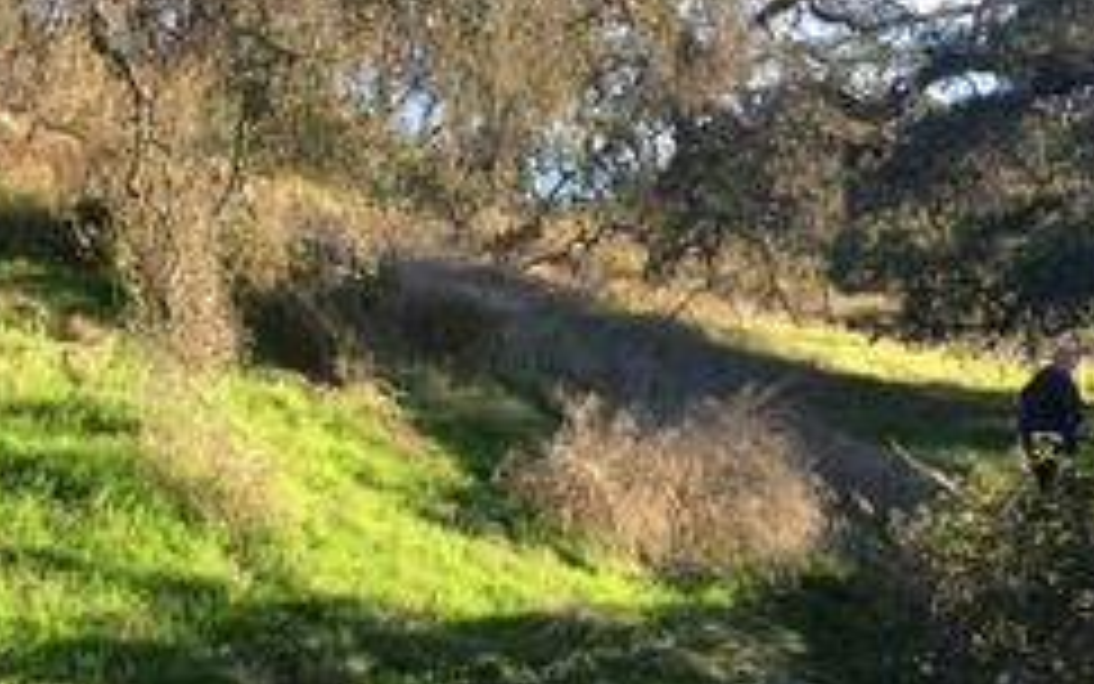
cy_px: 443
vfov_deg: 22.7
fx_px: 1700
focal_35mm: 57
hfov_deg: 34.2
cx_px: 162
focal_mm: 4.15
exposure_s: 1/159
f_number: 2.2
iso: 25
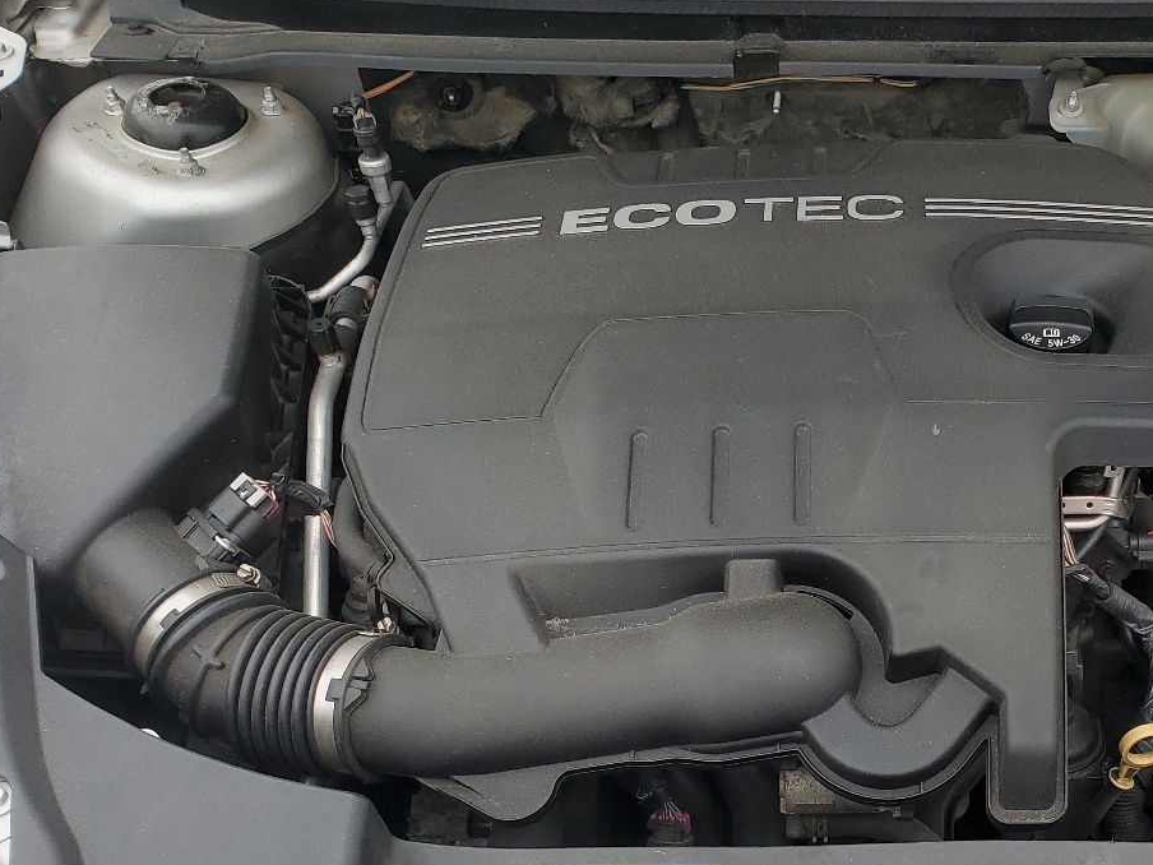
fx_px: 1532
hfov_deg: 39.4
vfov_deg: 30.9
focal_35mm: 46
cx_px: 944
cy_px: 660
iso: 50
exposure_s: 1/238
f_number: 1.5
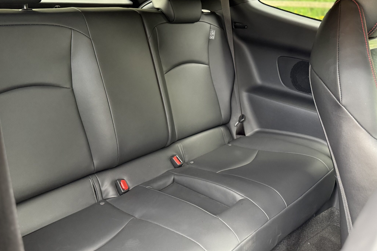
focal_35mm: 31
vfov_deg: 42.1
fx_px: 325
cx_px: 191
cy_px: 100
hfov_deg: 60.3
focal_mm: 6.76
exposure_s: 1/60
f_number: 1.78
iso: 400
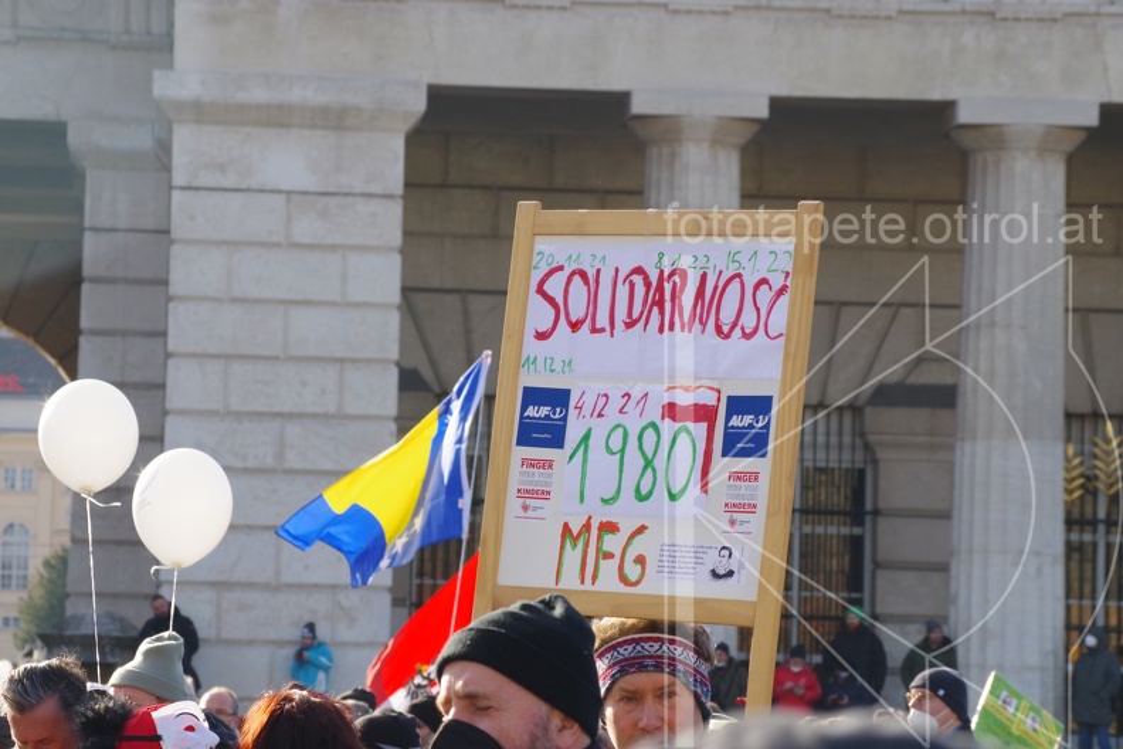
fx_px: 5365
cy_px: 374
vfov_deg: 8.0
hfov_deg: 11.9
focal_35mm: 172
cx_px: 562
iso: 800
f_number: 13
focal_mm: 115
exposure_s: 1/320
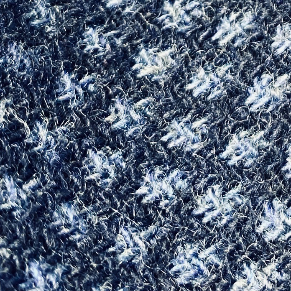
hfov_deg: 12.6
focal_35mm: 128
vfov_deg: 11.9
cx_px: 505
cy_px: -318
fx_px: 1217
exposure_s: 1/50
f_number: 1.8
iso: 125
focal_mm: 4.25
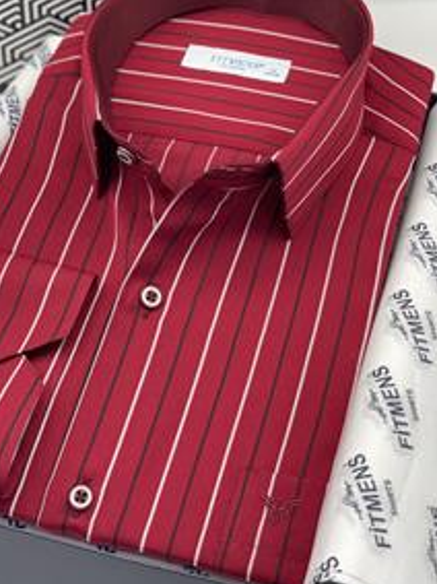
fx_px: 1280
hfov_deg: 19.3
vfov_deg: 25.5
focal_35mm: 76
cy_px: 176
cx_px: 167
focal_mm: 6
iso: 50
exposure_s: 1/100
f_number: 2
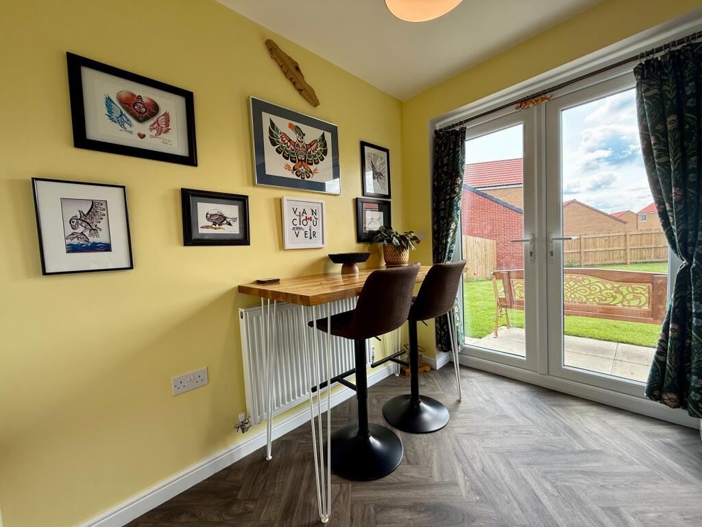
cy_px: 264
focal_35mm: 14
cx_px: 351
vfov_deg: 85.7
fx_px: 284
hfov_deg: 102.1
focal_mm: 2.22
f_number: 2.2
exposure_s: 1/123
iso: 64
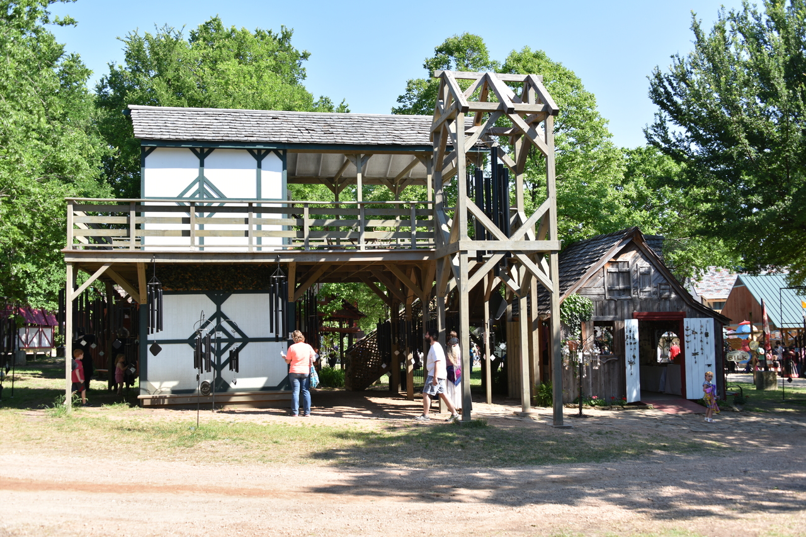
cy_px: 268
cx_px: 403
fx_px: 806
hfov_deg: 53.1
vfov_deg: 36.9
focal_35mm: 36
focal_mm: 36
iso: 100
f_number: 6.3
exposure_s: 1/160
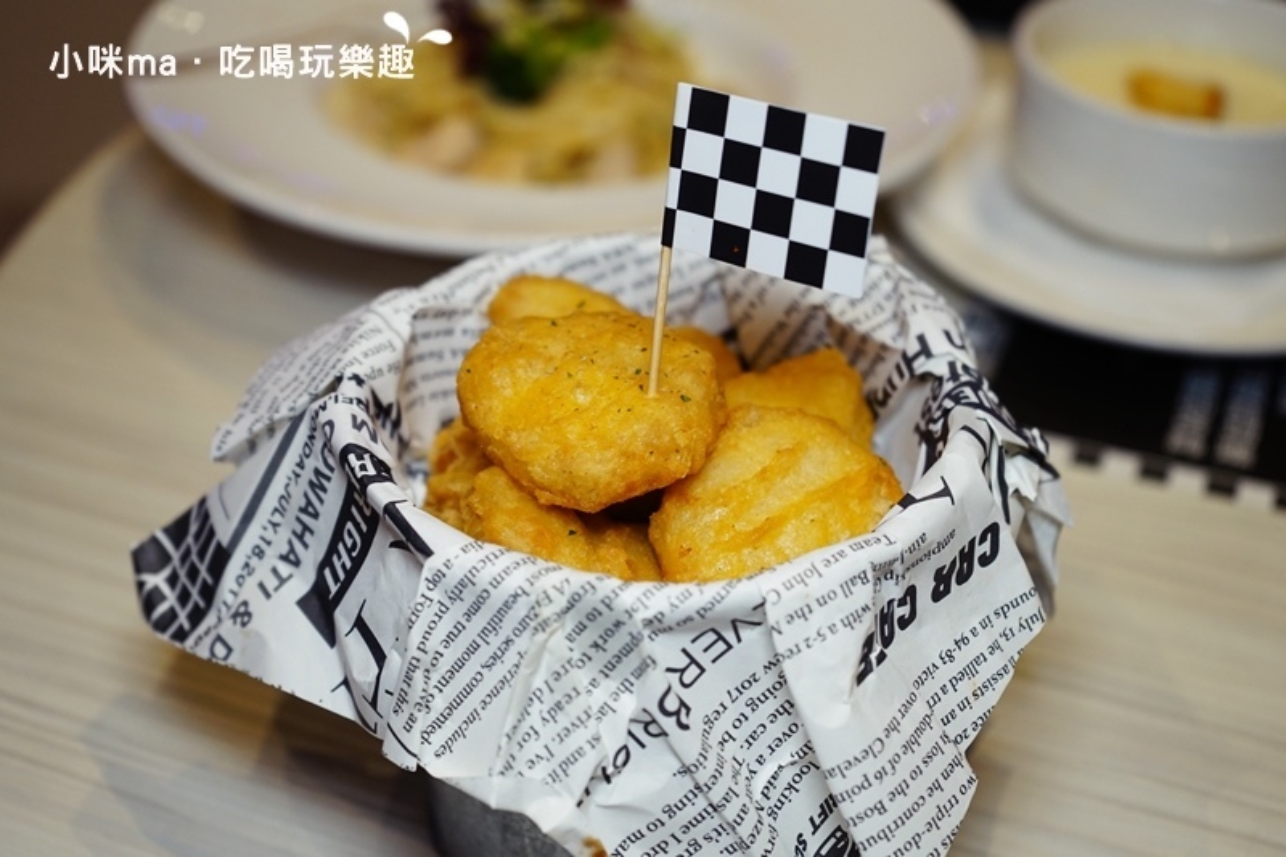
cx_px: 643
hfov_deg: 38.2
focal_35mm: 52
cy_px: 428
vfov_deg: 26.0
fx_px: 1857
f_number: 5
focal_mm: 52
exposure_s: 1/60
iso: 500
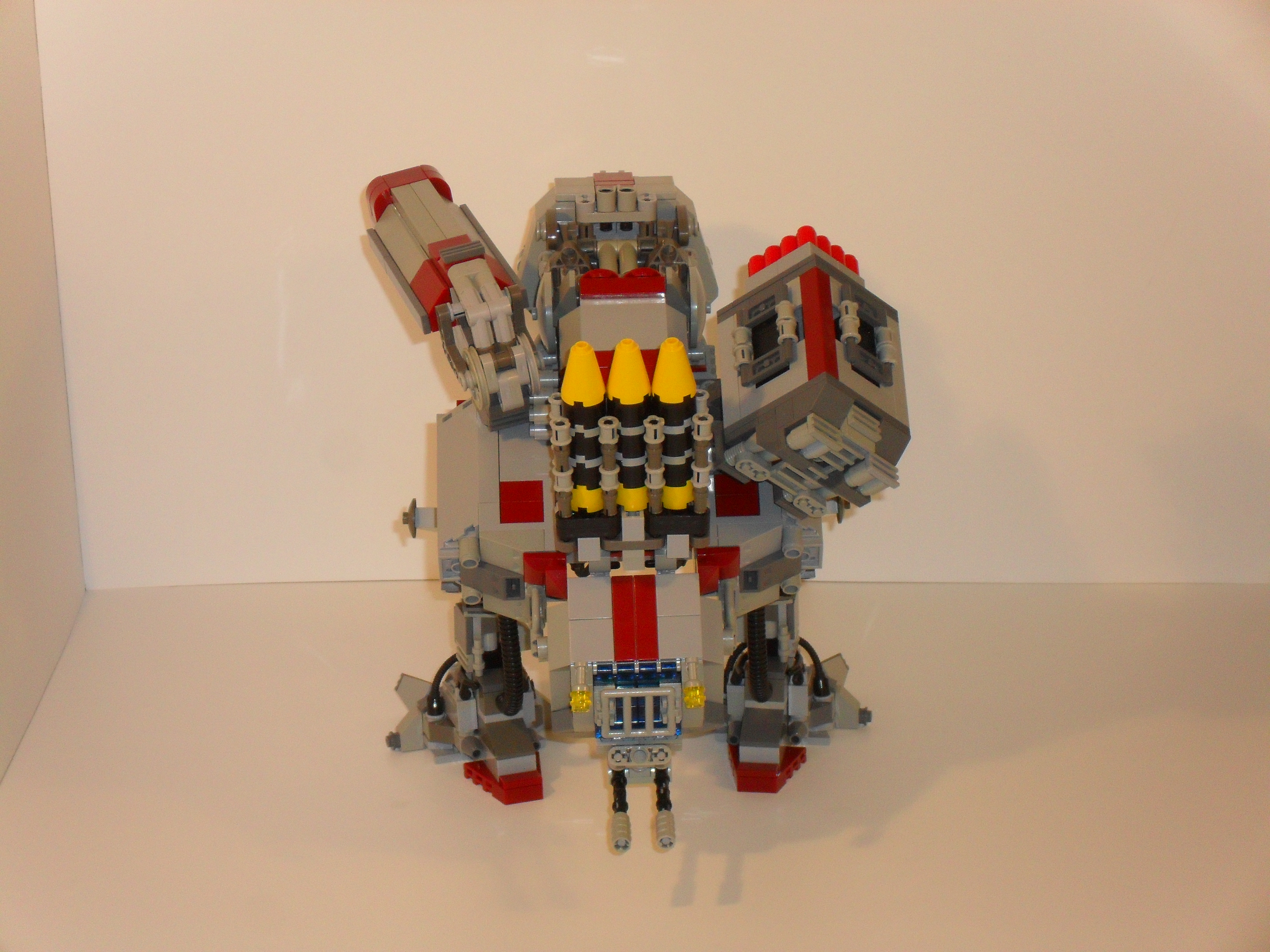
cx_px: 635
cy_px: 476
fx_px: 3852
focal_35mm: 105
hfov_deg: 18.7
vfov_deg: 14.1
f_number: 5.8
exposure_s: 1/60
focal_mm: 18.9
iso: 200
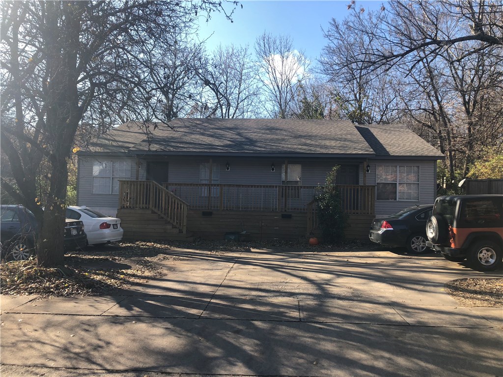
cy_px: 188
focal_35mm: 28
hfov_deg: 63.4
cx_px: 252
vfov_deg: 49.7
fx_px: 407
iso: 20
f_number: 1.8
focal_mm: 3.99
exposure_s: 1/578
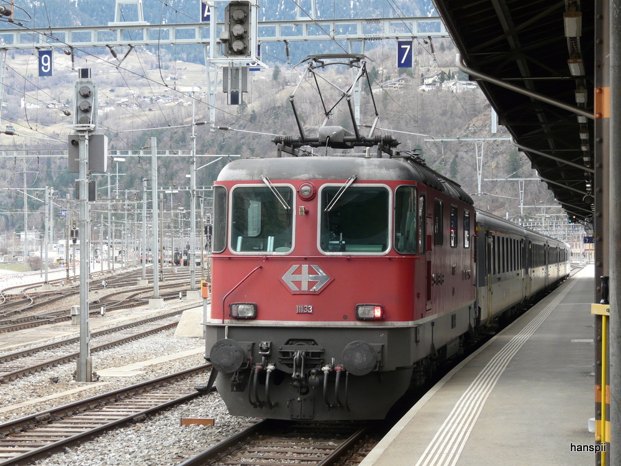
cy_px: 233
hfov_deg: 22.0
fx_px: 1597
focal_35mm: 89
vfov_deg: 16.6
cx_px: 310
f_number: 4
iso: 100
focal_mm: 14.7
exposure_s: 1/125
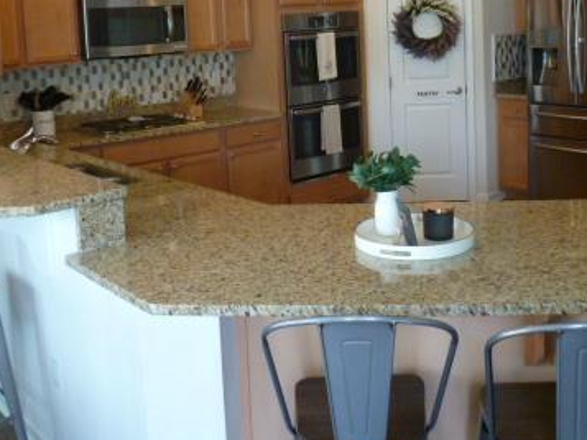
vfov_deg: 32.7
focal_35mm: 43
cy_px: 90
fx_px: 729
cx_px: 332
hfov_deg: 43.7
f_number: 3.3
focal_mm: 4.3
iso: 400
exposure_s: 1/50
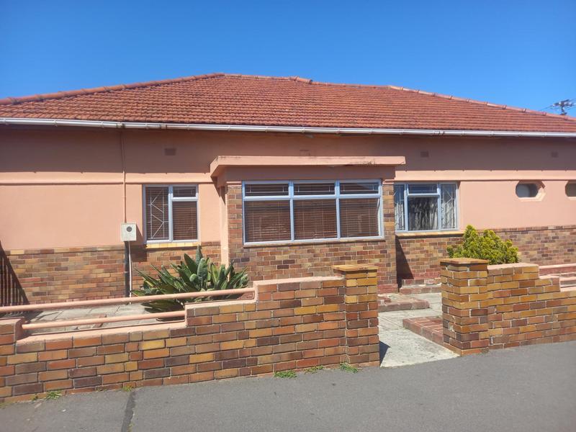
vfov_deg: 54.9
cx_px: 288
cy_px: 216
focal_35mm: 25
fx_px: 416
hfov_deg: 69.4
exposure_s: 1/698
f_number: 2
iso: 25
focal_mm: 4.6
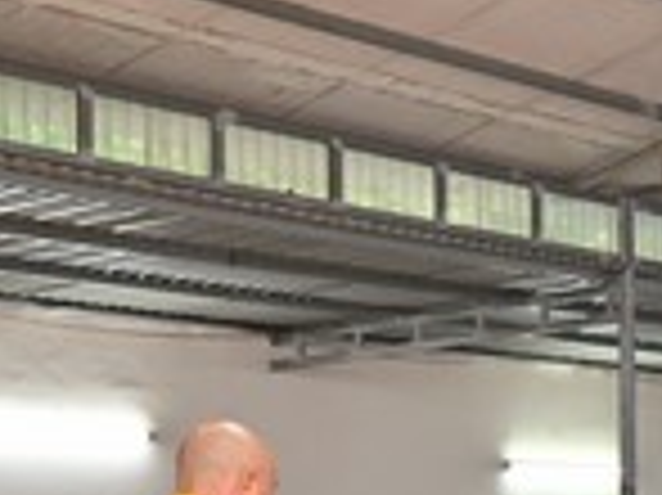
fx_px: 1949
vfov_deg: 14.3
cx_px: 1238
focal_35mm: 102
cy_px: 490
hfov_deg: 16.0
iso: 1600
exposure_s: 1/125
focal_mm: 24
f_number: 5
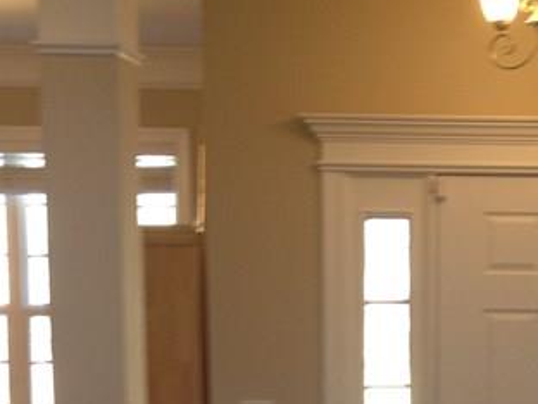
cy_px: 552
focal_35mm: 115
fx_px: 1787
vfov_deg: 12.4
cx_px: 552
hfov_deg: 16.7
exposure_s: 1/24
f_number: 2.4
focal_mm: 4.28
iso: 50
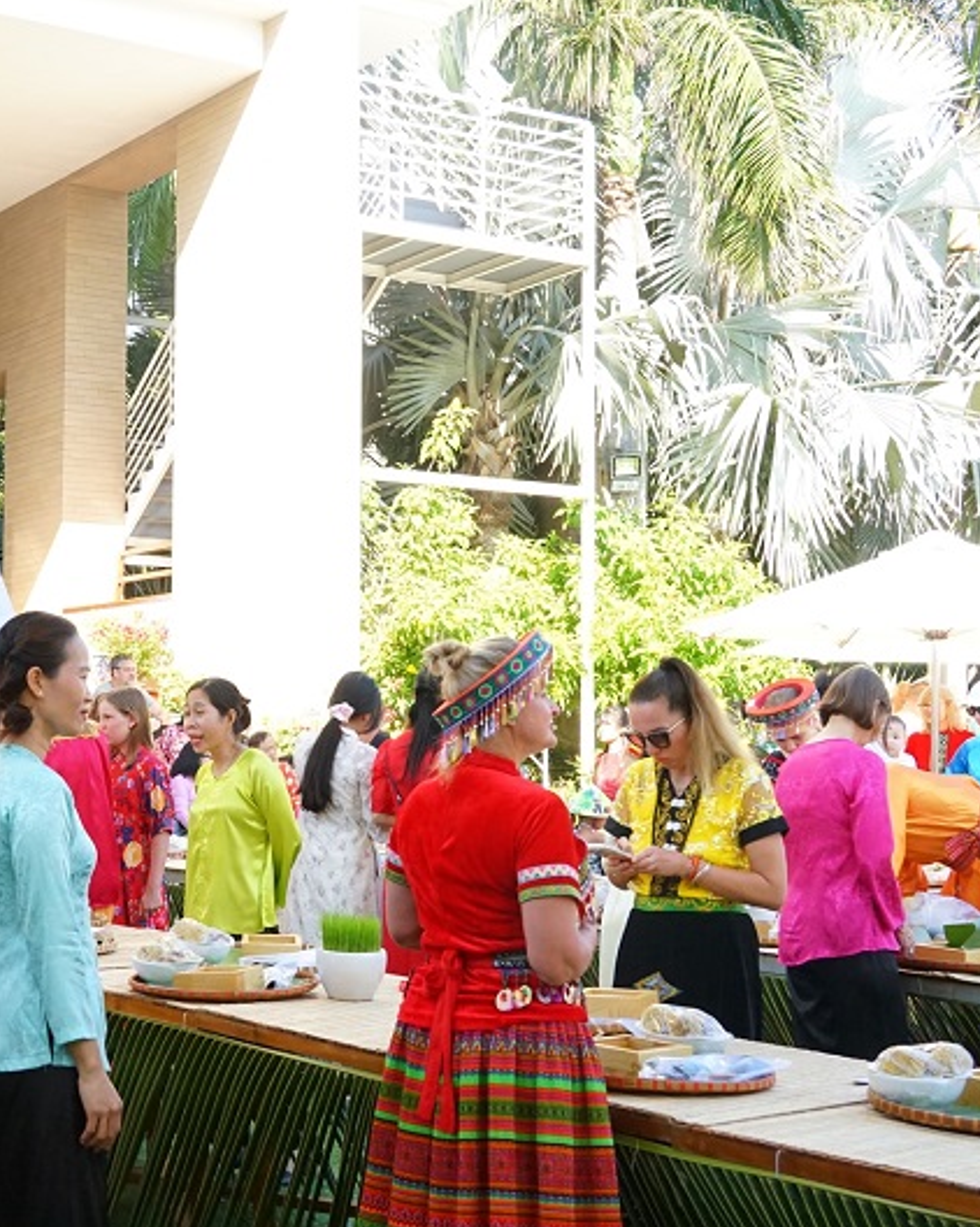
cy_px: 637
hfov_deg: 26.6
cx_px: 183
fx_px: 2031
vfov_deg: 33.6
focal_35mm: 56
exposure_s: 1/640
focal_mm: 35
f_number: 8
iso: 2500
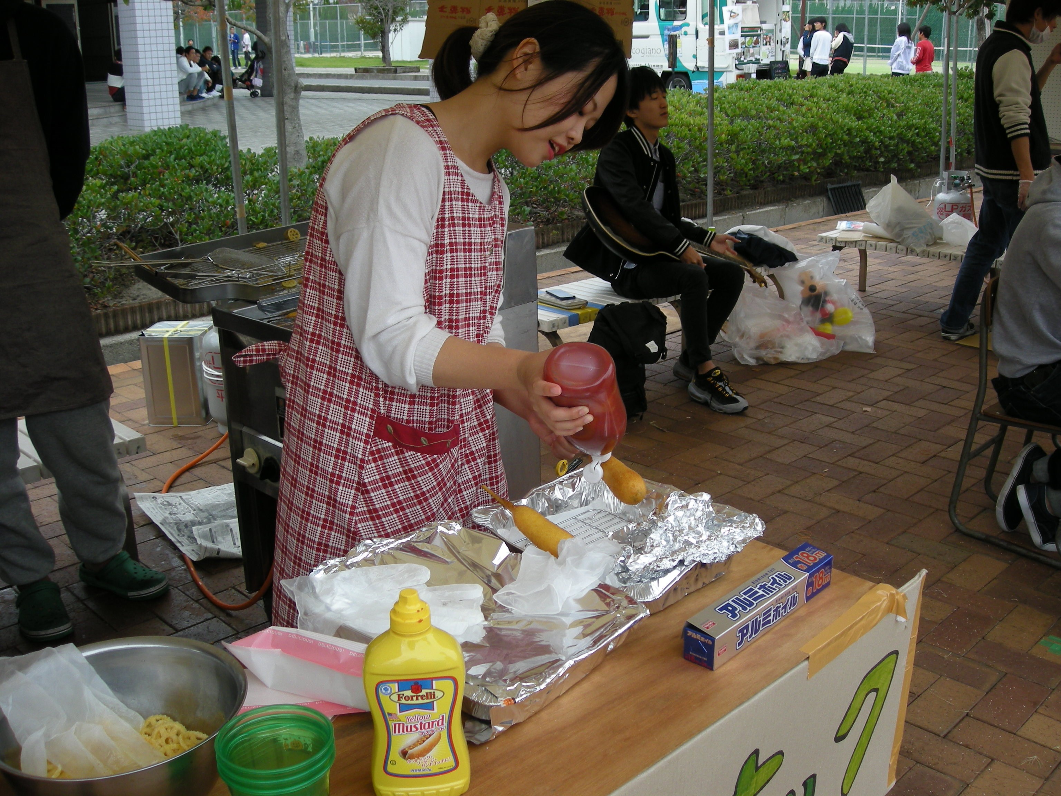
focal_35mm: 35
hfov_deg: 52.6
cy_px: 398
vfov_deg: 40.7
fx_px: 1073
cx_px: 530
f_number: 2.8
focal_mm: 5.7
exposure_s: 1/246
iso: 50
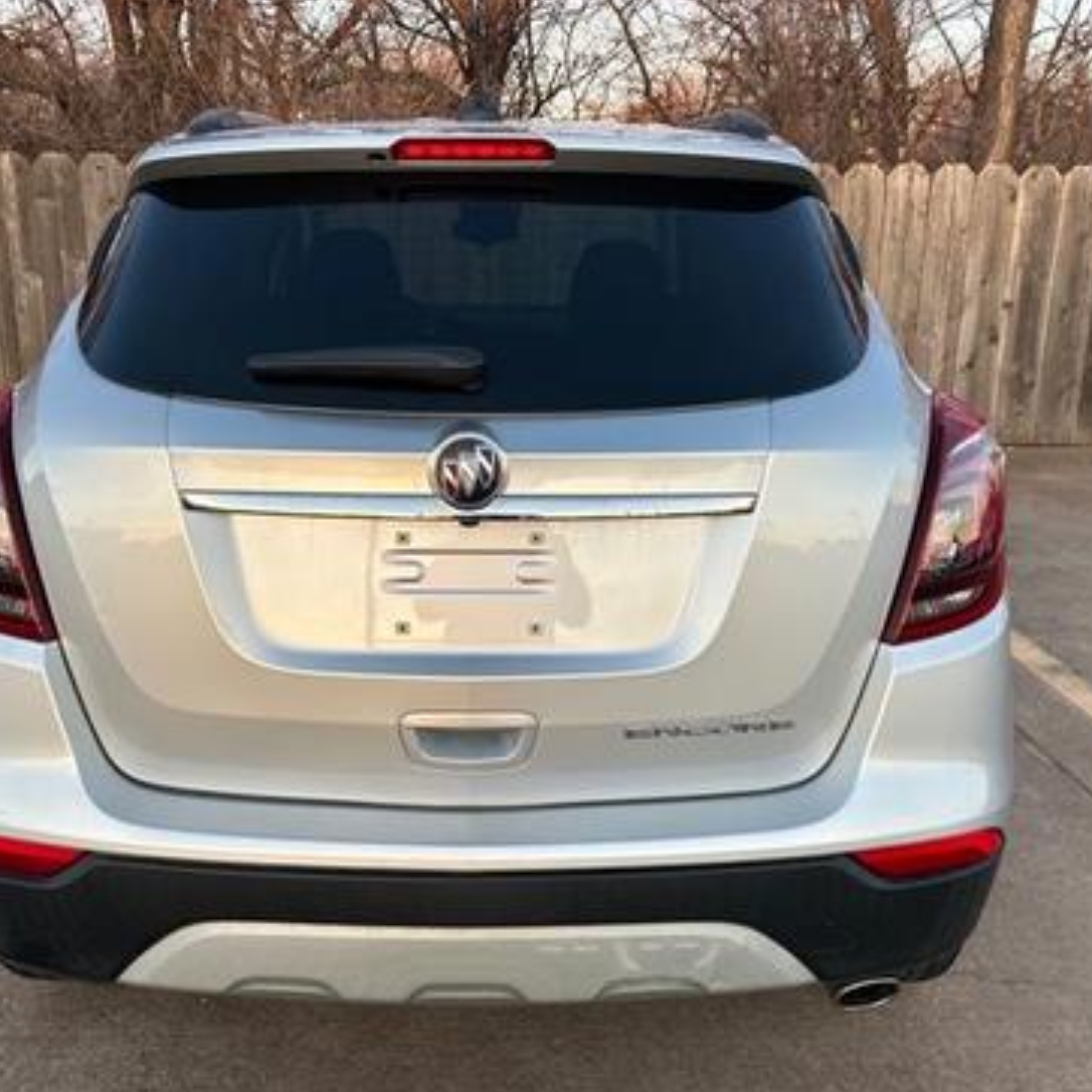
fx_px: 1142
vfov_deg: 51.1
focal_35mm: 32
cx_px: 495
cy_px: 555
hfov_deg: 51.0
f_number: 1.5
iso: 40
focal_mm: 5.7
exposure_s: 1/174
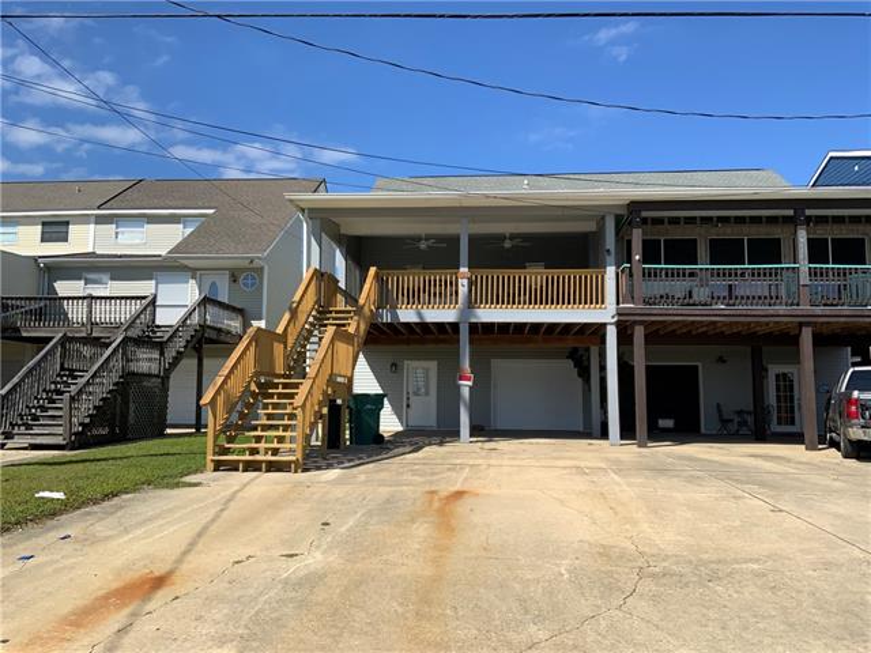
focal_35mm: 29
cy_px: 326
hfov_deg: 61.7
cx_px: 436
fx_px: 730
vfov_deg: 48.2
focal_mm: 3
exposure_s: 1/2427
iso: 20
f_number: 1.8
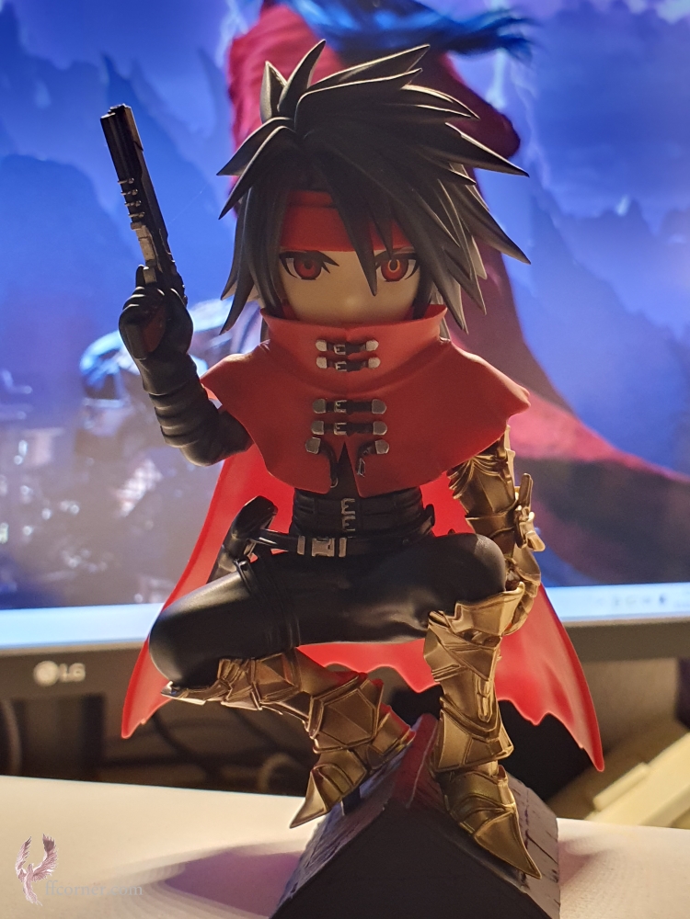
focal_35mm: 26
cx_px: 345
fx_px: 691
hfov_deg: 53.1
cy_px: 460
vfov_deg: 67.3
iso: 640
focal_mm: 4.32
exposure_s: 1/50
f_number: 1.5
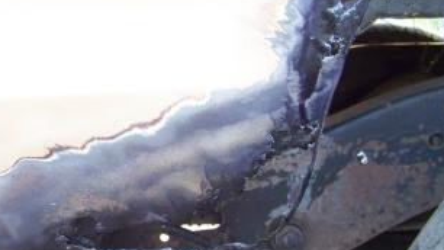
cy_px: 159
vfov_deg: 18.8
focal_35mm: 64
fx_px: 753
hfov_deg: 32.7
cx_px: 163
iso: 400
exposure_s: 1/13
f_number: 2.8
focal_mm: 5.85
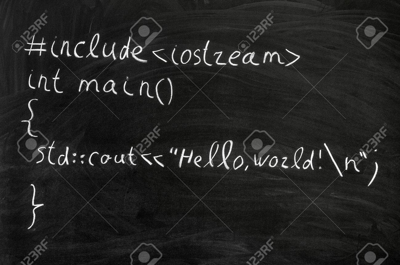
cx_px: 200
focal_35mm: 135
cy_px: 132
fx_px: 1497
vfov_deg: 10.1
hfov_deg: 15.2
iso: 200
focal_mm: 90
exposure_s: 1/8
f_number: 6.3
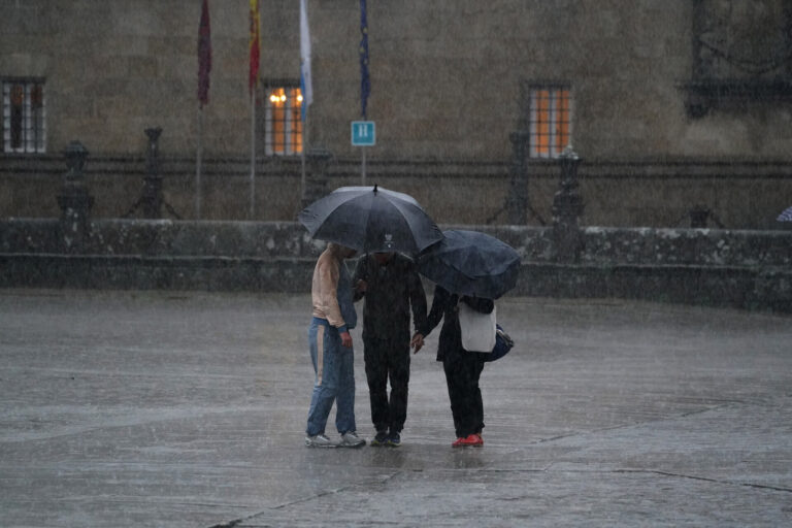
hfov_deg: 7.5
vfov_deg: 5.0
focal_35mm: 274
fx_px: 6028
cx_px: 396
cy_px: 264
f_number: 5.6
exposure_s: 1/250
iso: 6400
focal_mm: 274
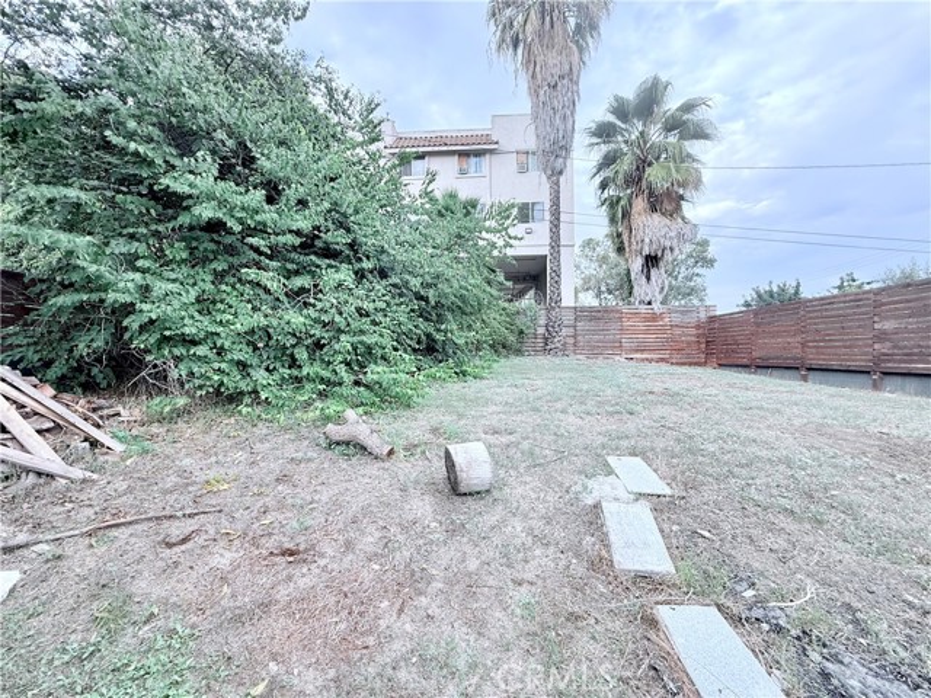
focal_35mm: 14
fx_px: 377
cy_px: 349
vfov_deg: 85.7
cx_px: 466
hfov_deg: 102.1
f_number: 2.2
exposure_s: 1/205
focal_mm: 2.22
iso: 64
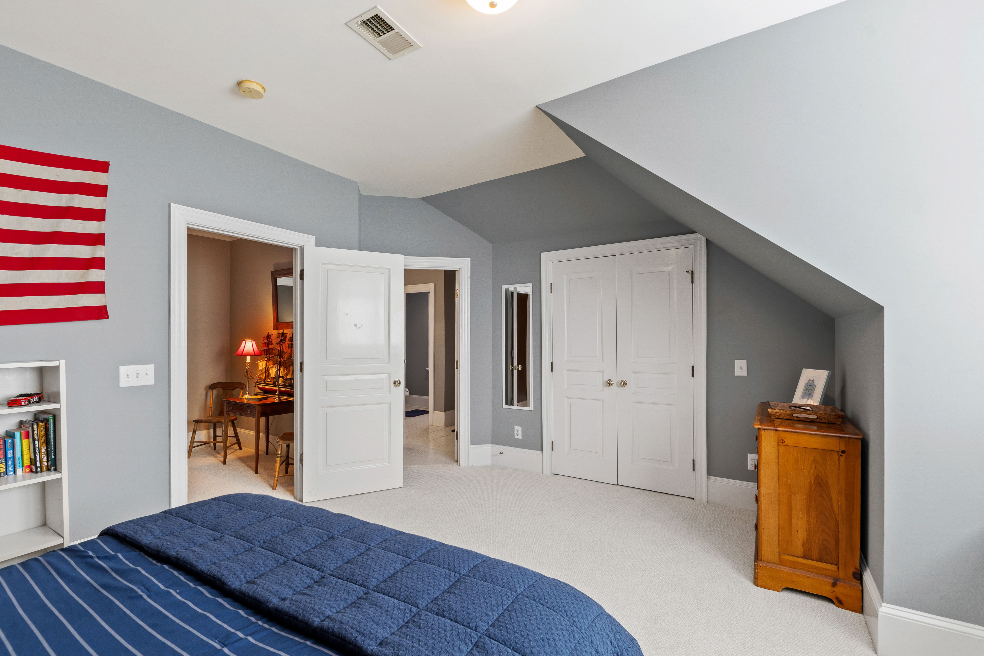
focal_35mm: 15
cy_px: 328
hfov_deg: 100.4
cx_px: 492
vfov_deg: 77.3
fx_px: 410
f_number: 8
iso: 100
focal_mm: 10
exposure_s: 1/1.67
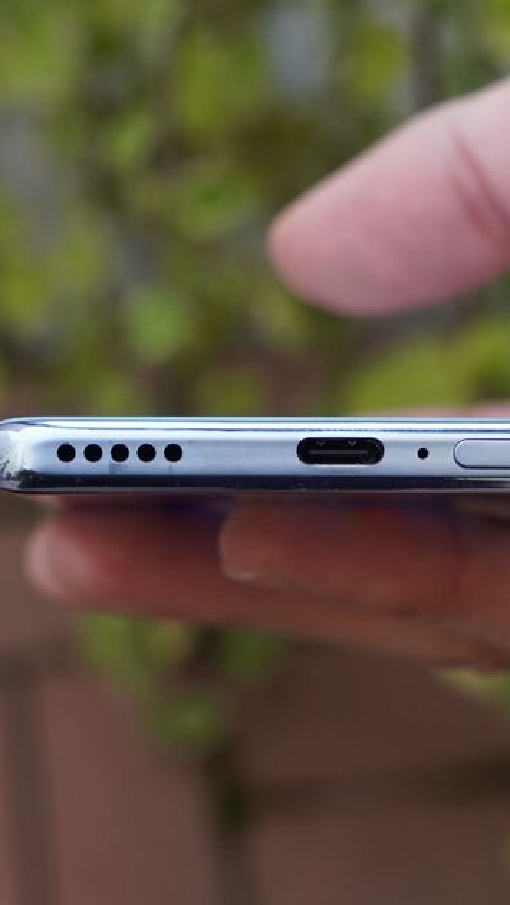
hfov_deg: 17.9
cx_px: 363
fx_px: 1609
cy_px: 448
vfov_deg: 31.4
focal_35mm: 67
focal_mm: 42
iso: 500
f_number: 6.3
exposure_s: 1/160
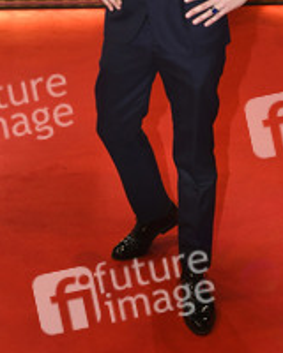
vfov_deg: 25.2
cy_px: 28
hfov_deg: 20.9
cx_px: 175
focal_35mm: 73
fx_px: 764
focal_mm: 26
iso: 800
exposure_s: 1/250
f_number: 6.3
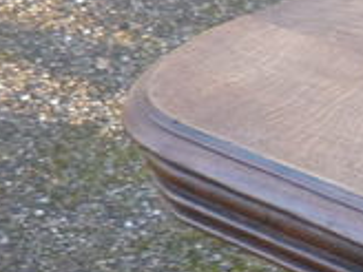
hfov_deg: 8.9
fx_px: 1919
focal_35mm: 183
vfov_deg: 7.9
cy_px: 458
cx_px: 1071
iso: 100
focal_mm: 5.2
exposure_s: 1/30
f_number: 3.3
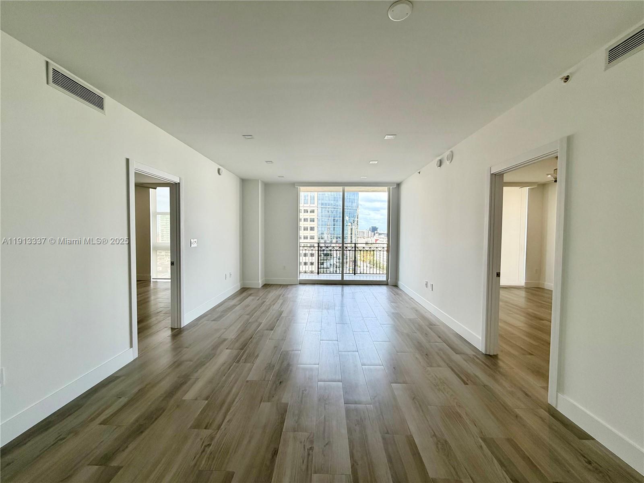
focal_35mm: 14
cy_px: 242
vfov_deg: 85.7
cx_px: 322
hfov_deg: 102.1
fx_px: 260
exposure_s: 1/130
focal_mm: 2.22
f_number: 2.2
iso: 50
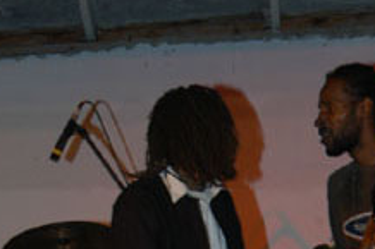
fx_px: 2181
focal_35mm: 210
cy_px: 298
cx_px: 265
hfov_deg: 9.8
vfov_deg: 6.5
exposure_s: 1/60
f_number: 5
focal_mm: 45
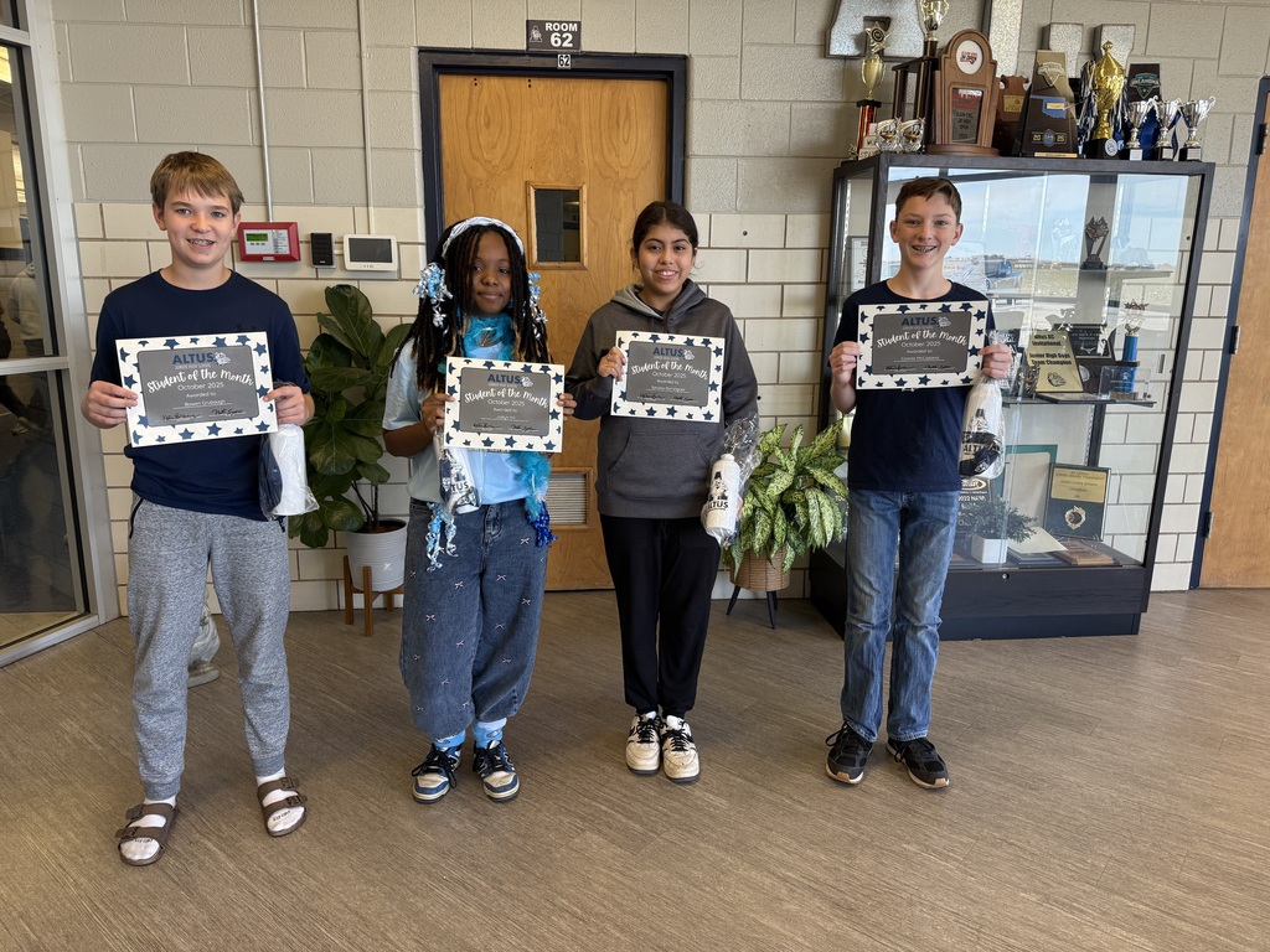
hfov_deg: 71.6
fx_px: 881
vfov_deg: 56.8
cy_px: 476
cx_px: 635
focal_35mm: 24
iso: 125
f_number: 1.78
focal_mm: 6.76
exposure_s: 1/60
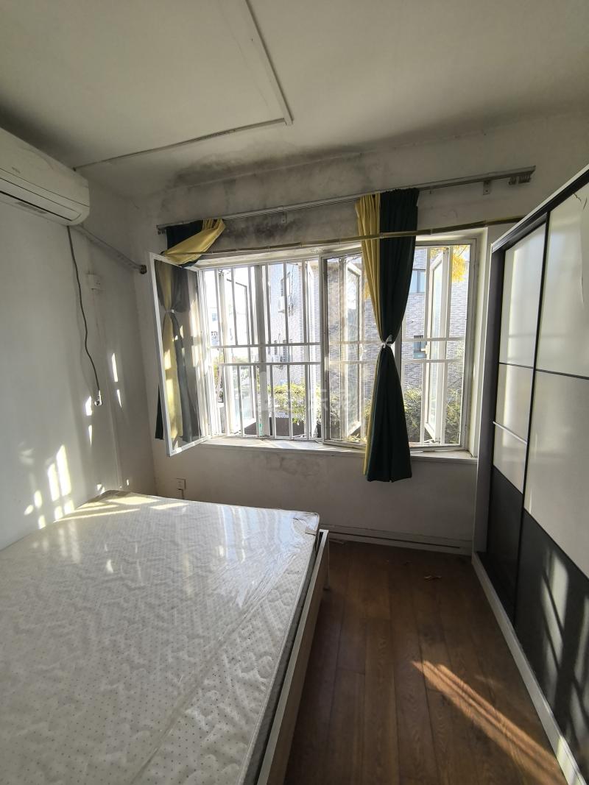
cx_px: 294
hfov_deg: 89.9
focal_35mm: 13
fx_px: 295
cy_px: 392
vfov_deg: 106.2
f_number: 2.2
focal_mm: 1.95
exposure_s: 1/100
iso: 50
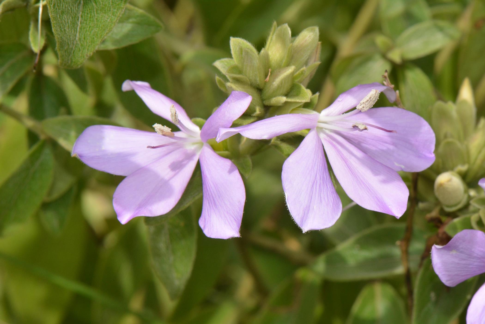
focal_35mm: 158
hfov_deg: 13.0
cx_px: 242
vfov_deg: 8.7
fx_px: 2122
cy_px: 162
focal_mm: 105
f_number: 20
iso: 640
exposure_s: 1/200
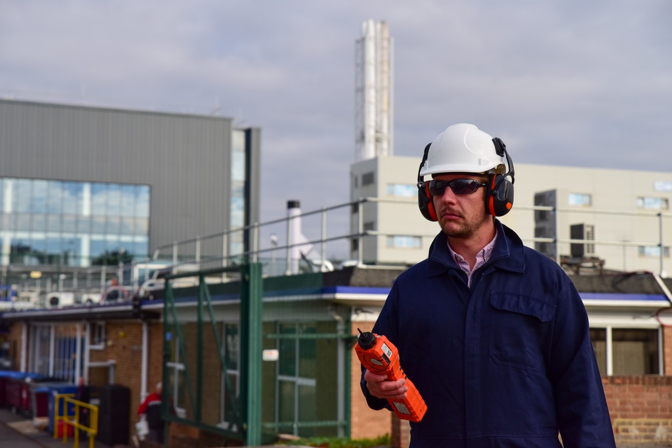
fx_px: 1269
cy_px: 224
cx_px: 336
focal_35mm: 68
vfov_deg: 20.0
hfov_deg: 29.7
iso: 800
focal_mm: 68
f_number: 5.6
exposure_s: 1/2500
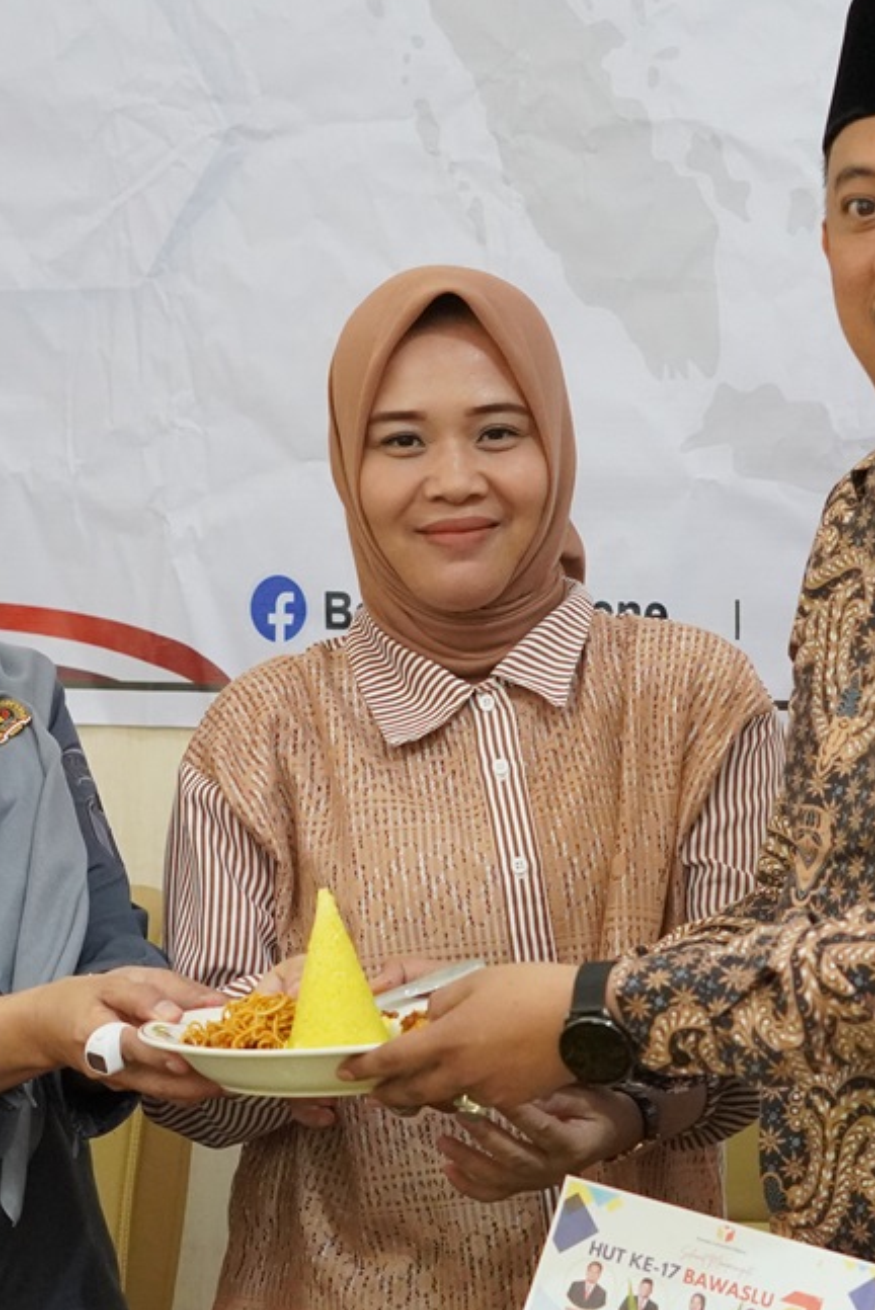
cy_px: 729
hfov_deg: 9.9
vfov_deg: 14.7
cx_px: 567
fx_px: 5062
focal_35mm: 139
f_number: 4
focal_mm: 50
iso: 4000
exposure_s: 1/160
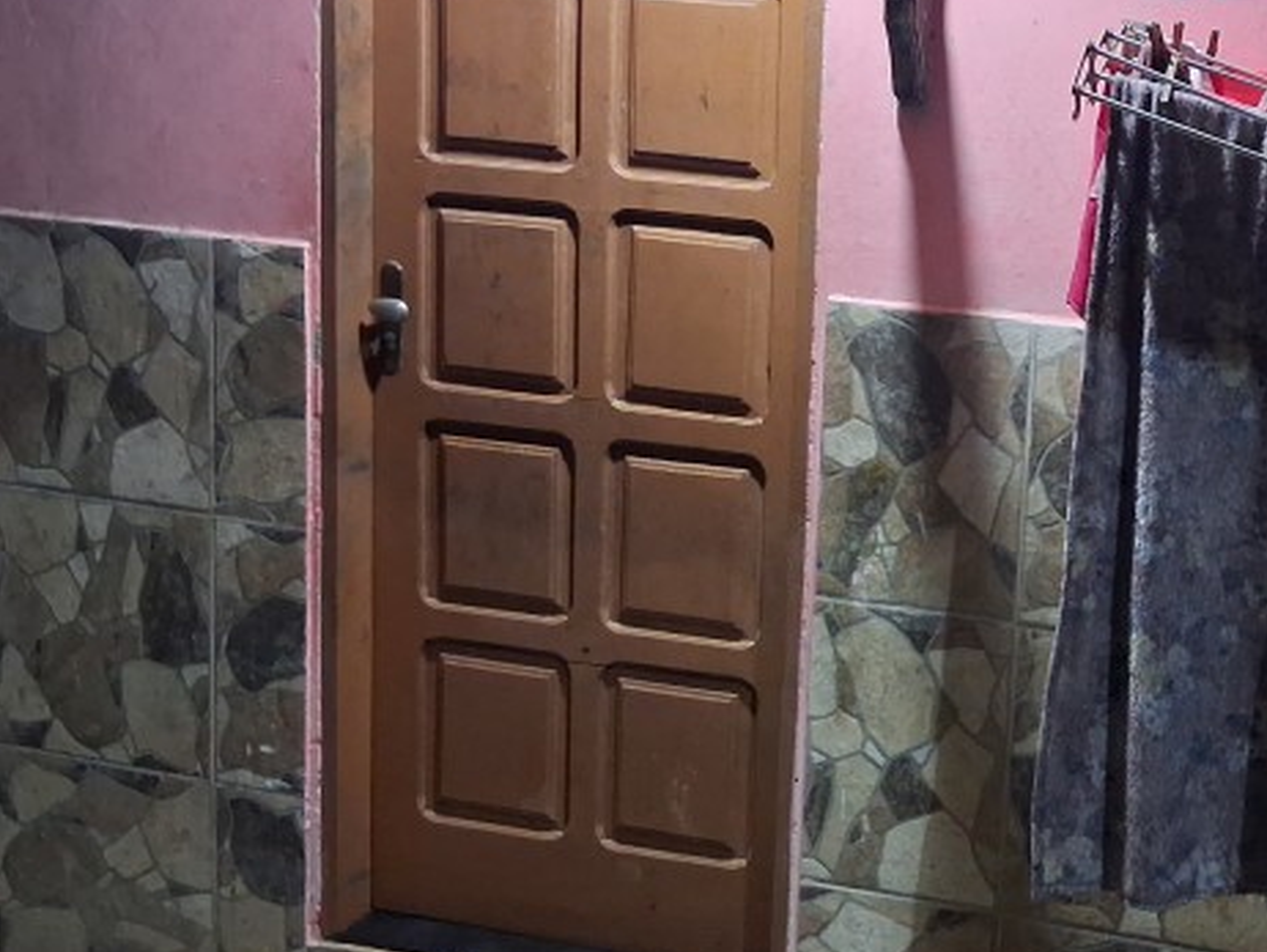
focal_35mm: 54
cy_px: 442
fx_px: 1978
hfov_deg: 33.7
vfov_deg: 27.1
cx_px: 1138
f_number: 1.8
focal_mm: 3.98
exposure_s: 1/24
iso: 640
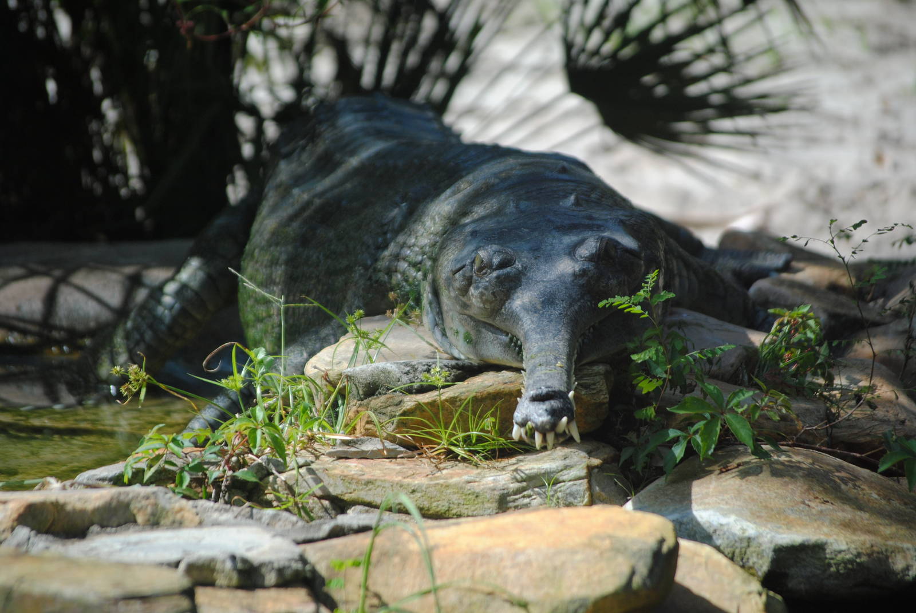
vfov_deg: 6.1
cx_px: 458
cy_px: 306
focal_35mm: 225
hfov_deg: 9.1
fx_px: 5732
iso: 200
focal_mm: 150
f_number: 5
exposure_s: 1/500
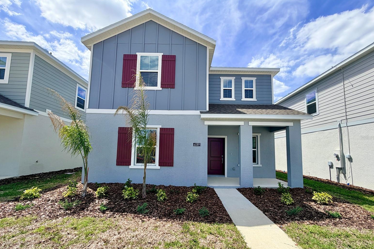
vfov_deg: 77.1
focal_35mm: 15
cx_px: 190
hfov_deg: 100.4
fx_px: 156
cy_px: 137
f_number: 2.2
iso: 25
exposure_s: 1/841
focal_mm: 2.22
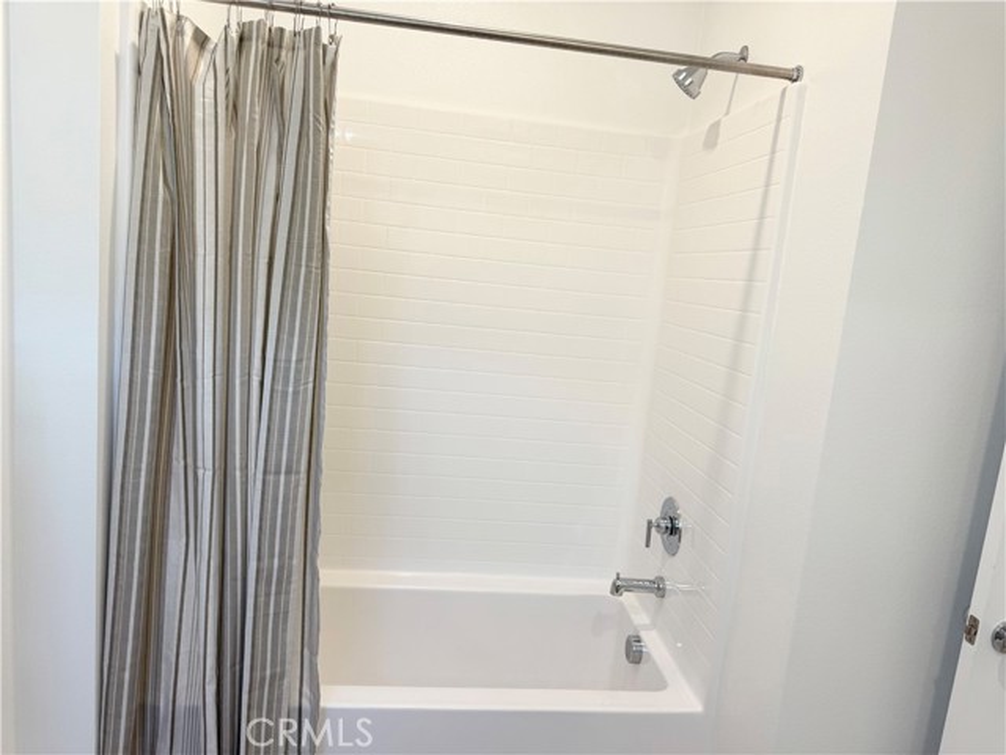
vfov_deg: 56.8
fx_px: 697
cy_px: 378
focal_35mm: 24
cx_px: 503
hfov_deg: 71.6
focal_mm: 6.76
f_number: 1.78
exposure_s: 1/120
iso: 80
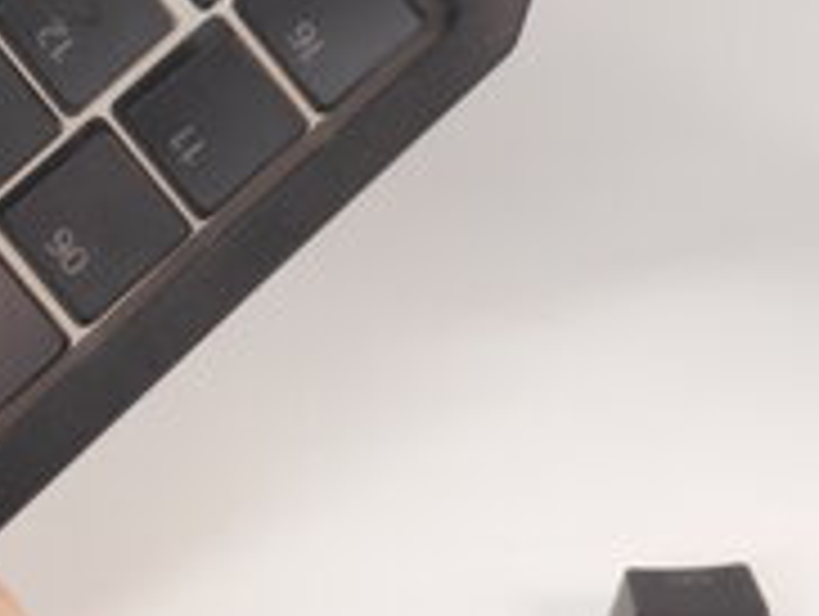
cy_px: -121
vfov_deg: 5.9
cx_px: 72
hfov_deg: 7.9
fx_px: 5923
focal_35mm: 250
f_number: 5.5
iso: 180
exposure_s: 1/60
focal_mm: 13.8
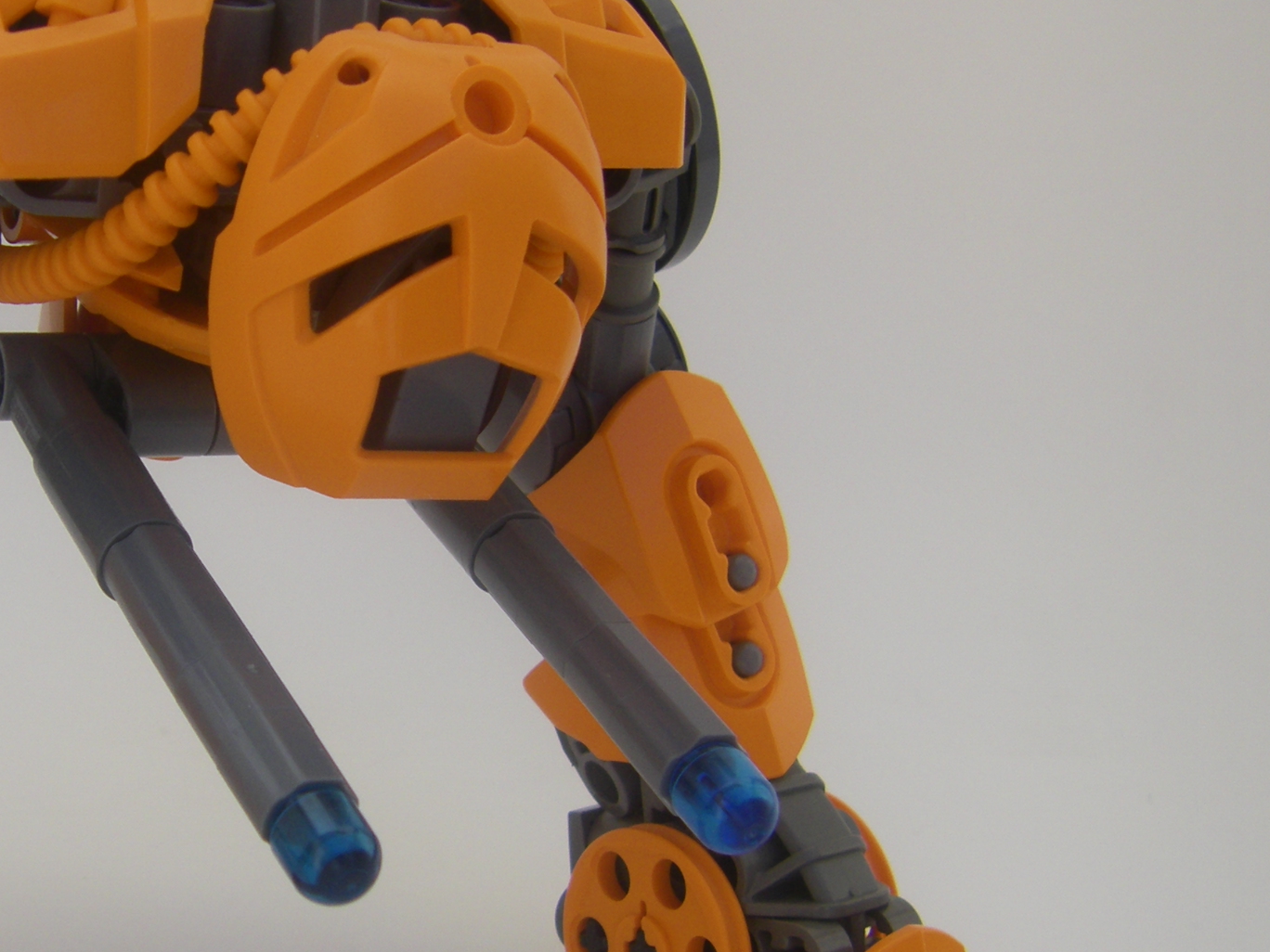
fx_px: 2642
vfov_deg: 20.4
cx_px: 319
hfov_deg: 26.7
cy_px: 516
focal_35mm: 72
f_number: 7
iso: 64
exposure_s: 1/125
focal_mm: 6.3
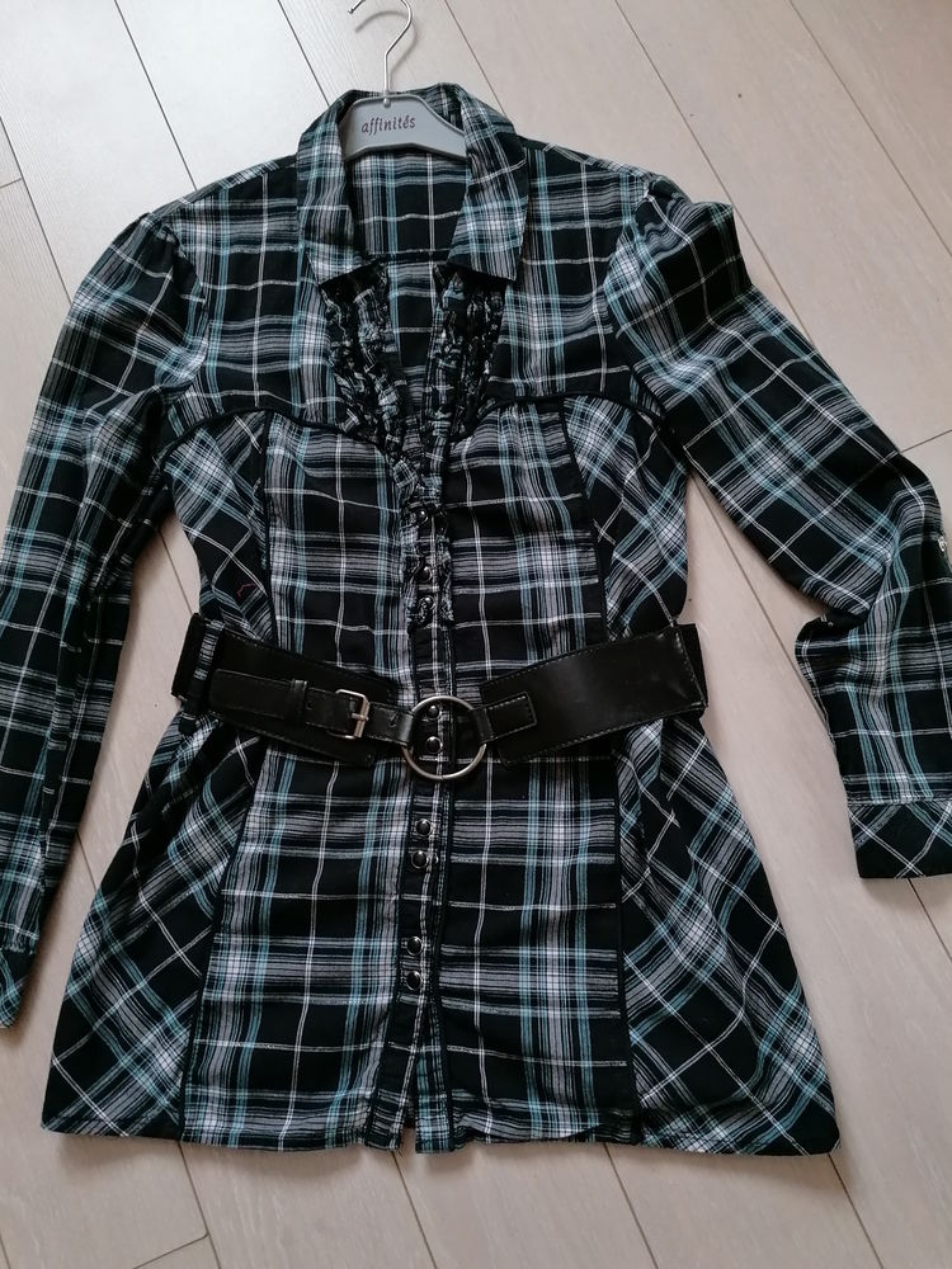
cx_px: 476
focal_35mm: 27
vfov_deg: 65.3
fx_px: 990
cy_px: 634
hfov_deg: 51.4
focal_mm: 4.75
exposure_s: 1/33.3
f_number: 1.8
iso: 250
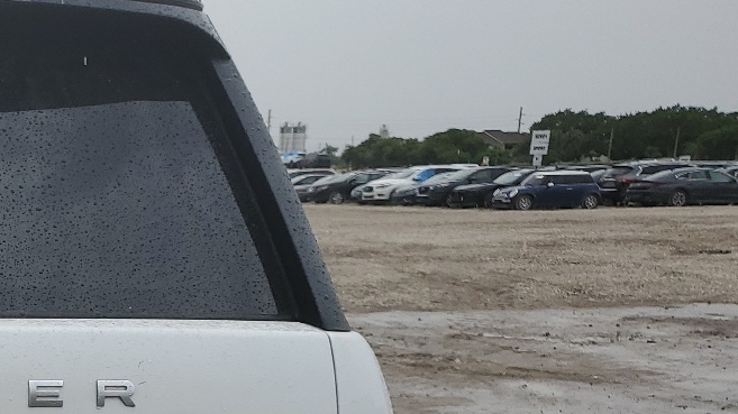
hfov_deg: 26.9
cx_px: -155
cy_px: 554
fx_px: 1350
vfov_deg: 16.4
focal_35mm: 69
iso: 50
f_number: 1.5
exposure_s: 1/1250
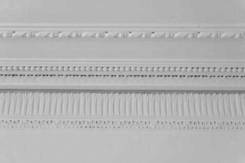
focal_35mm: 70
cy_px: 82
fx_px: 476
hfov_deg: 28.9
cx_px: 122
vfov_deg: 19.4
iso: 640
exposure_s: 1/25
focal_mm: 70
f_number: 5
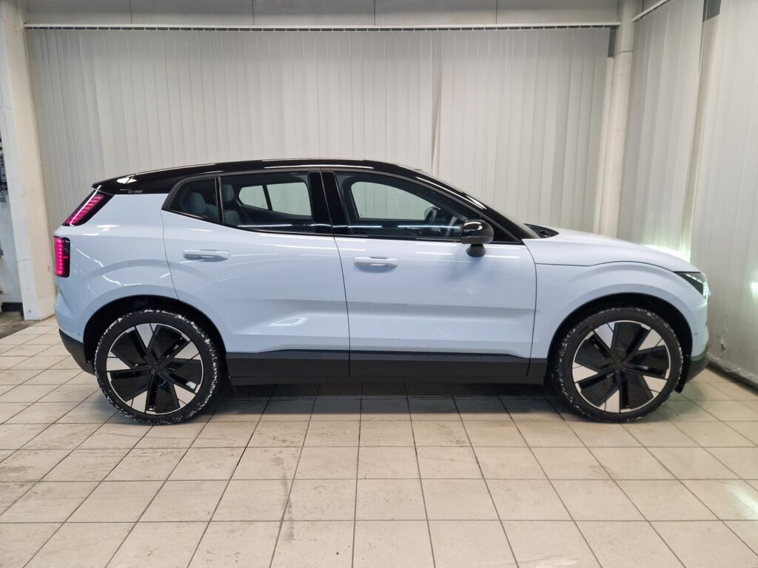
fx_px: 504
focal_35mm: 23
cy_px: 284
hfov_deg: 73.9
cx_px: 379
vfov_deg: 58.9
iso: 160
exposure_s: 1/180
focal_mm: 5.4
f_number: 1.8
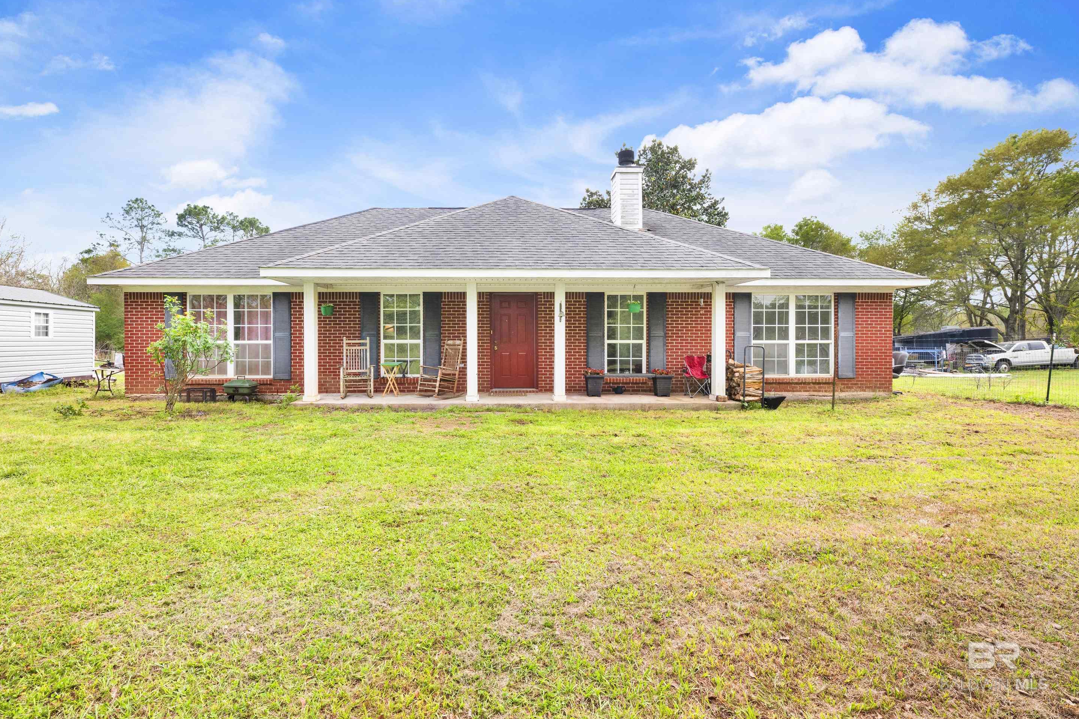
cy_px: 338
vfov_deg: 73.7
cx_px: 513
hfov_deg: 96.7
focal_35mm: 16
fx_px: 480
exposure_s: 1/125
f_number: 11
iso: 400
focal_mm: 15
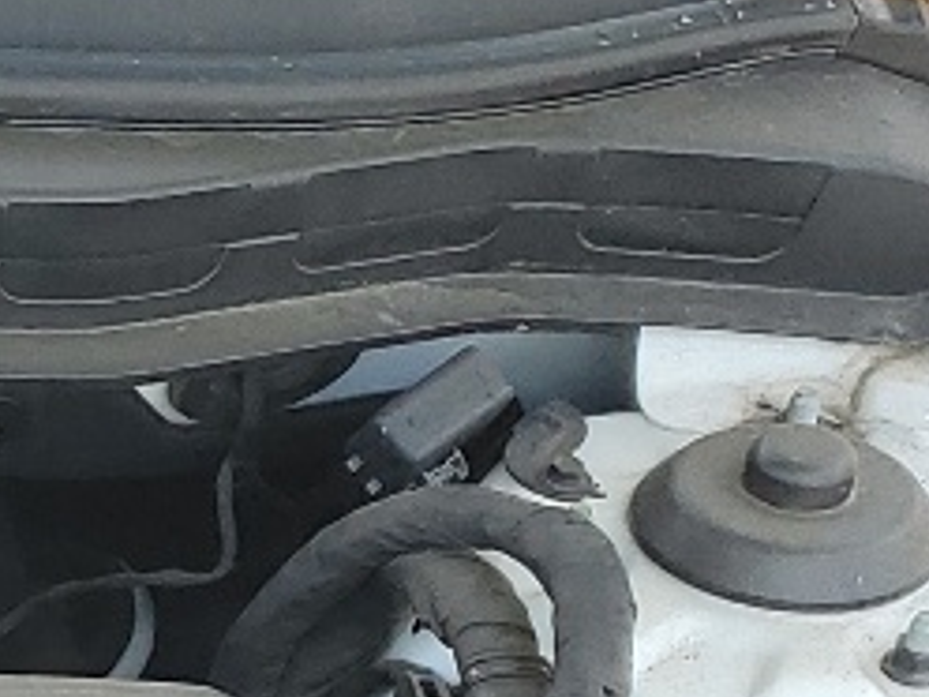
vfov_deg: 8.5
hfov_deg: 10.4
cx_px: -1206
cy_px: 1293
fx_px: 4509
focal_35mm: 168
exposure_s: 1/714
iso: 50
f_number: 1.5
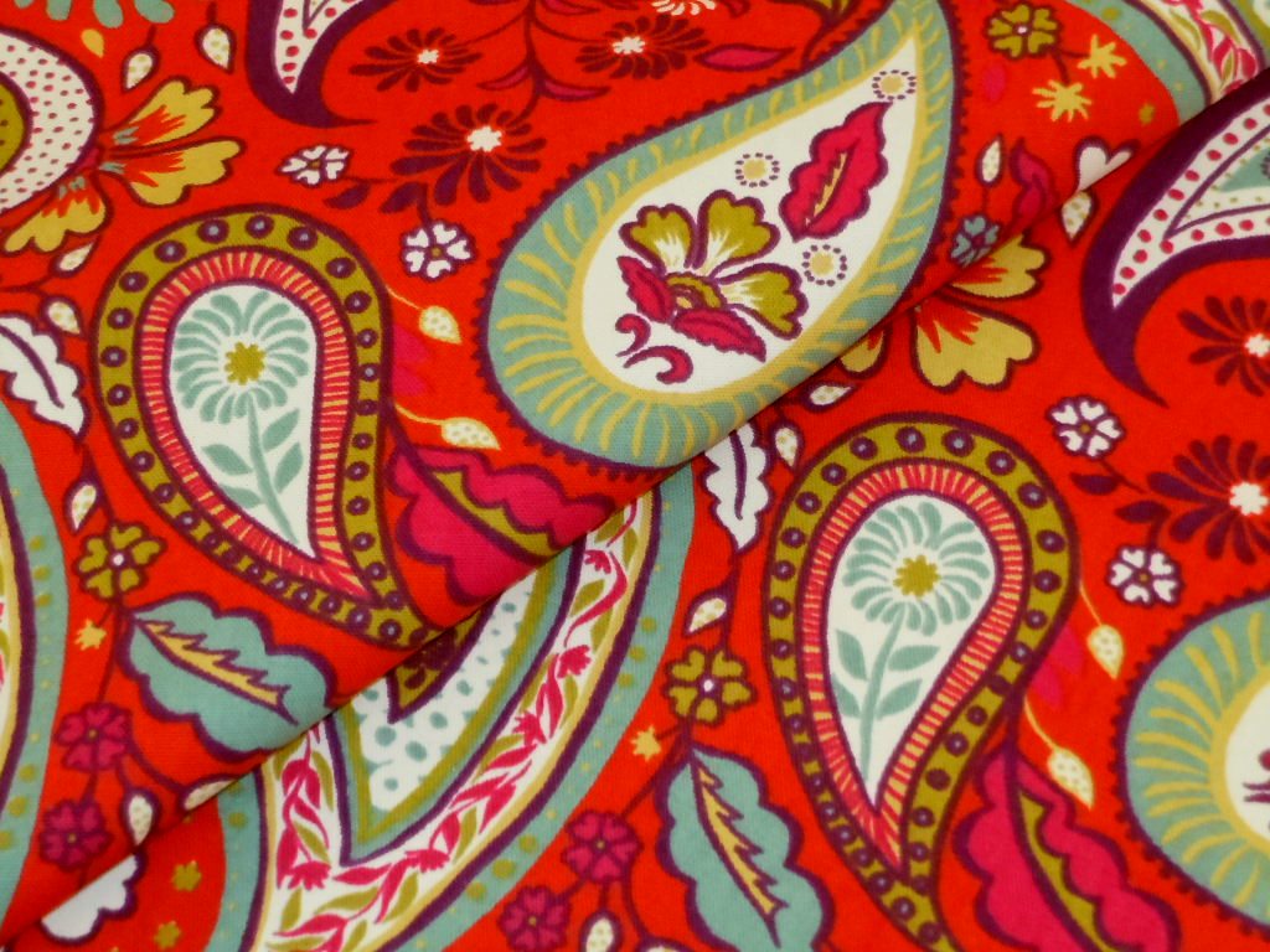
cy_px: 476
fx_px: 2715
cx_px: 635
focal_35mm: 74
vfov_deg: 19.9
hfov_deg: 26.3
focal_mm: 13.2
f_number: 5.2
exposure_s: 1/60
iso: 800
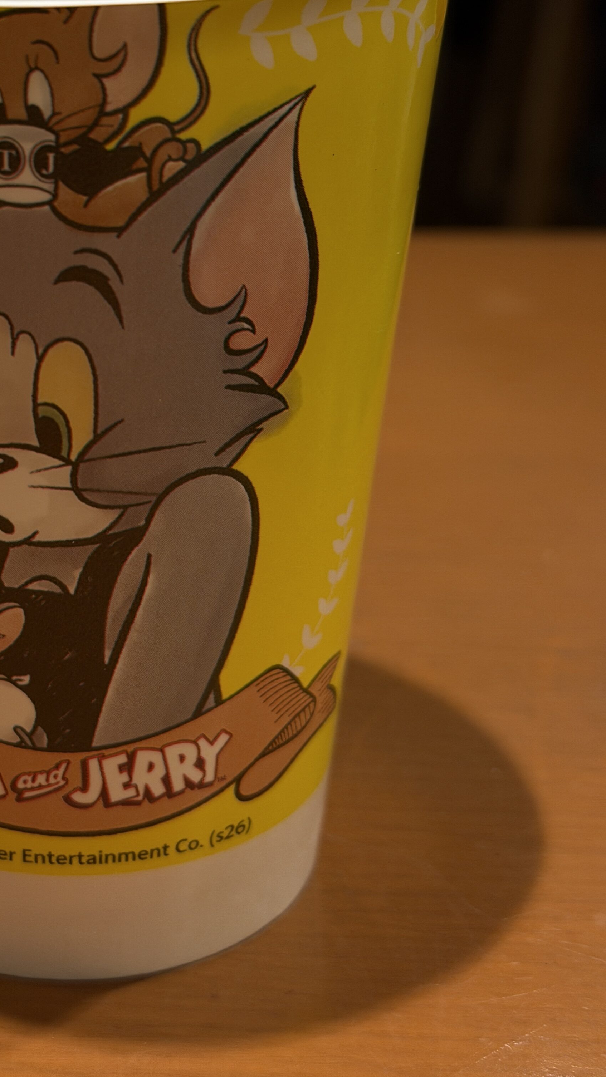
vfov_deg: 30.0
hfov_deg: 17.0
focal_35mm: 70
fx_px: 2000
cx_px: 88
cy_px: 406
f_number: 1.78
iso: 125
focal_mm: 6.76
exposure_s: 1/57
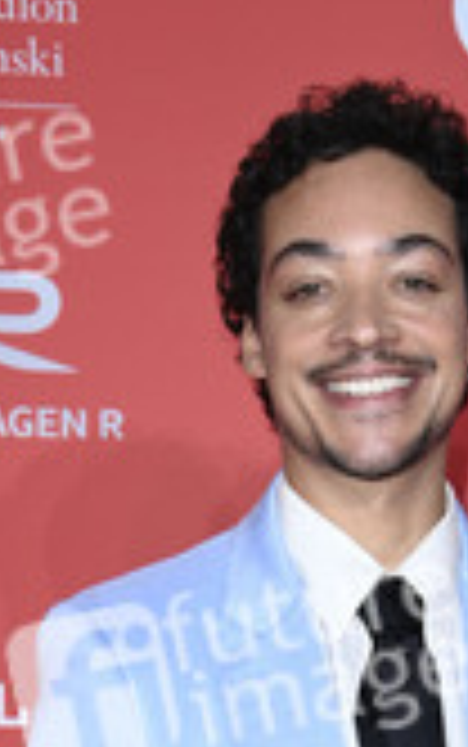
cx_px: 369
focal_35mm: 191
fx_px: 3891
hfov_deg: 6.9
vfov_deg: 10.8
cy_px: 896
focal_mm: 78
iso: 800
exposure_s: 1/250
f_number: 5.6
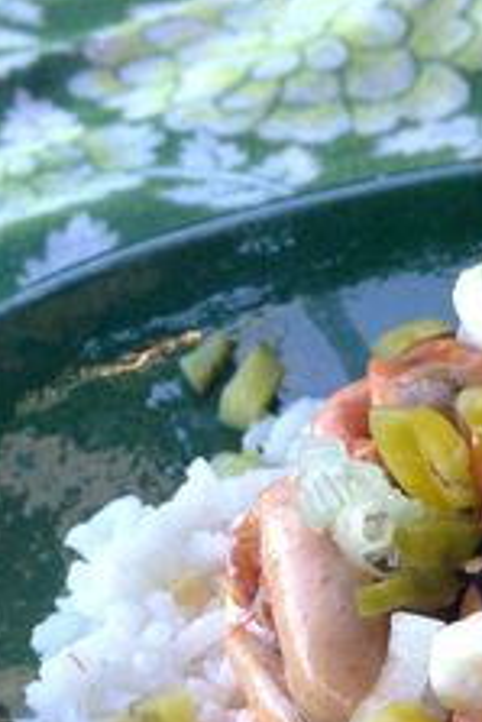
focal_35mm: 101
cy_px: 704
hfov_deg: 13.5
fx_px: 2025
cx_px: 364
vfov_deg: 19.7
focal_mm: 4.12
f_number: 2.4
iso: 80
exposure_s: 1/120
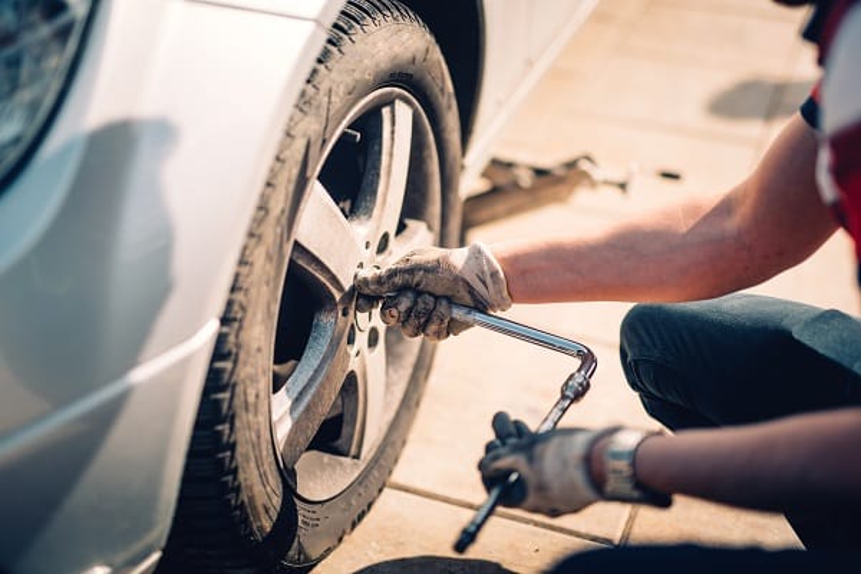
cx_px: 430
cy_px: 287
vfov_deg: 27.0
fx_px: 1196
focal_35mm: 50
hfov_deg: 39.6
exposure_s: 1/4000
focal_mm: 50
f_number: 1.4
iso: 100
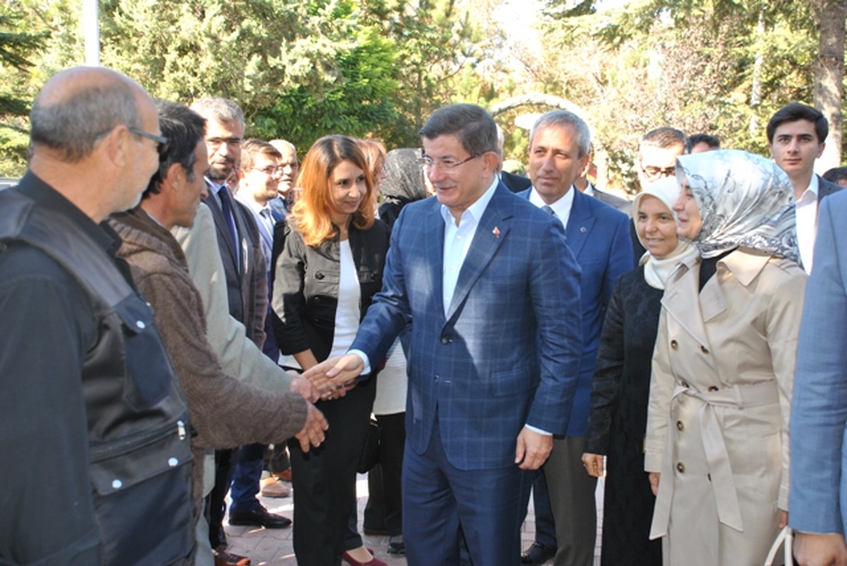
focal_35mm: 46
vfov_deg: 29.0
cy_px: 283
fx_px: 1095
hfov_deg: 42.3
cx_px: 424
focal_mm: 31
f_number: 4
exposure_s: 1/125
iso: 160
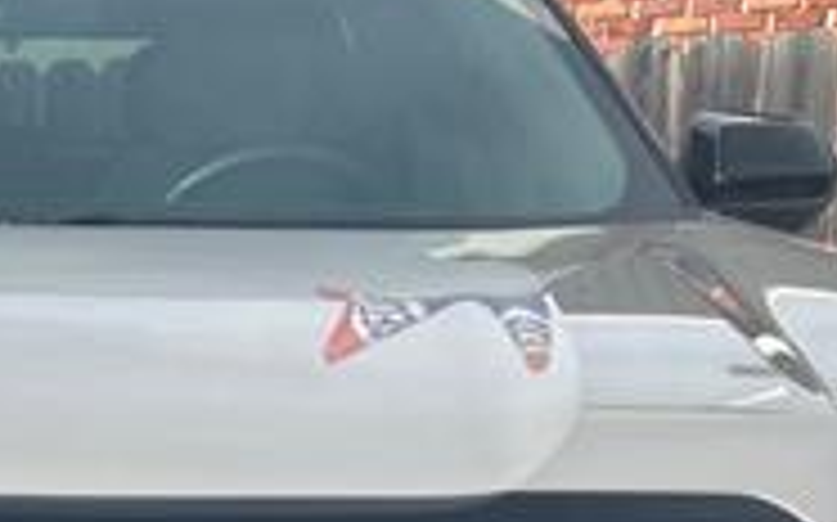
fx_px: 2166
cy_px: 810
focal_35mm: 95
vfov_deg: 12.9
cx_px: -50
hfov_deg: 21.0
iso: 50
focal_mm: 5.7
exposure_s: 1/2353
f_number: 1.5
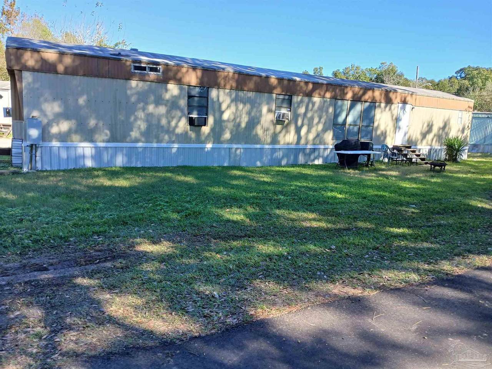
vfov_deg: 53.1
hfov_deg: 67.3
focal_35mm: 26
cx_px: 246
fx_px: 370
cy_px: 184
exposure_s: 1/120
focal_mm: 3.98
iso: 25
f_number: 1.8
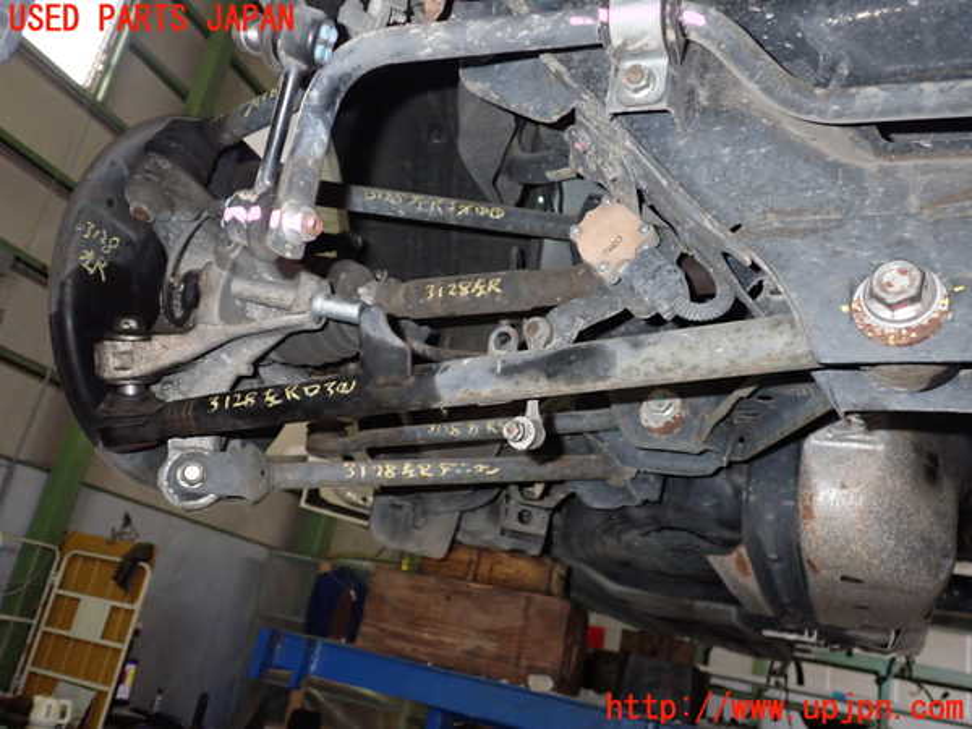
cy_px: 364
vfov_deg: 46.8
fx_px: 842
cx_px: 486
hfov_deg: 60.0
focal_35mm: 30
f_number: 6.3
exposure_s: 1/30
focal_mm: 5.4
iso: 800
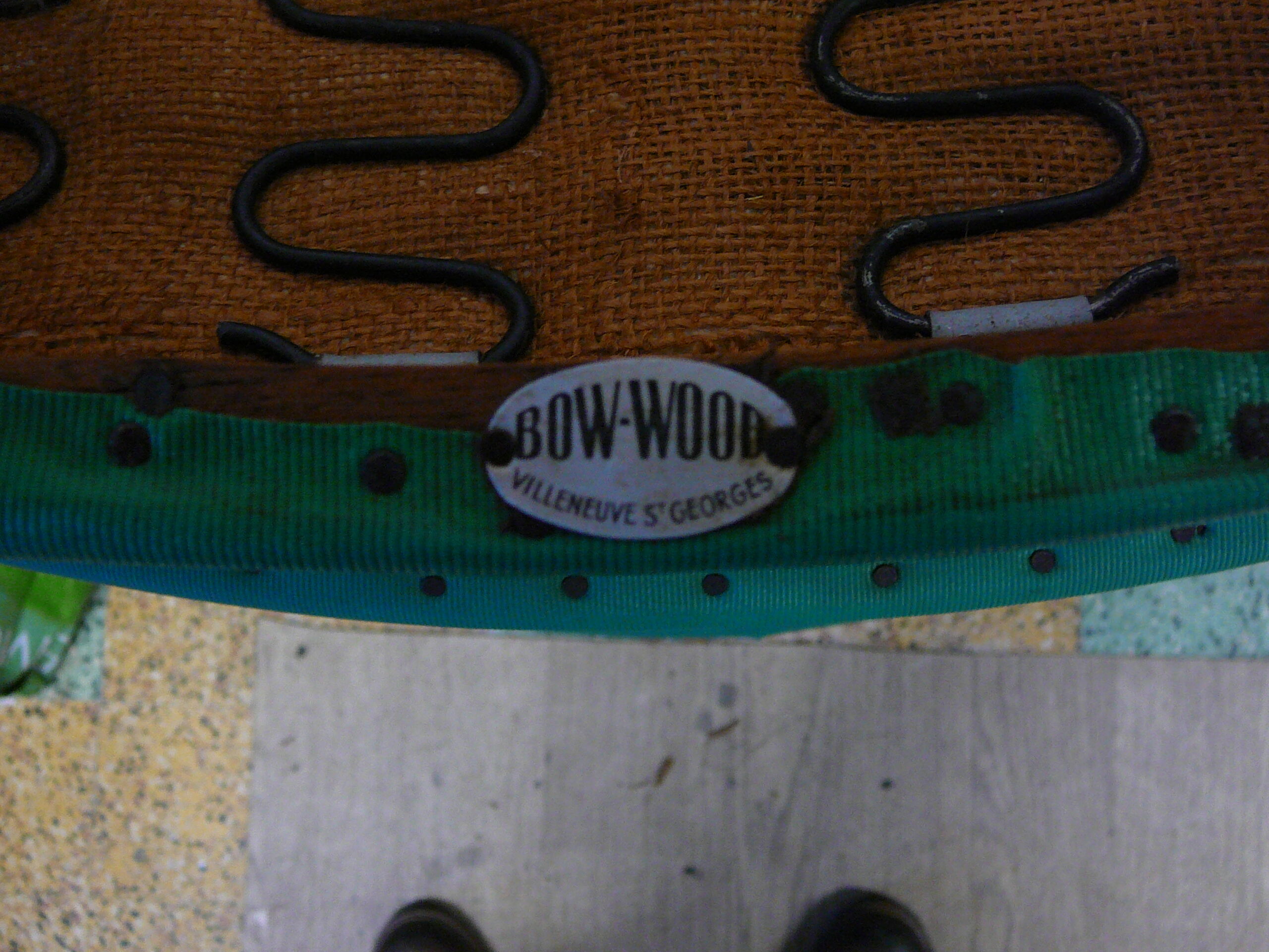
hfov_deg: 47.9
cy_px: 476
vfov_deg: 36.8
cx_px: 634
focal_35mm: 39
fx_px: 1430
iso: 200
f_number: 3
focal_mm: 5.8
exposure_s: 1/8
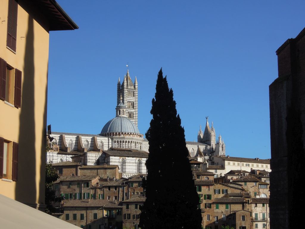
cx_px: 152
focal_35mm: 77
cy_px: 114
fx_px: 678
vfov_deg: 19.1
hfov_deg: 25.3
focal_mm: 13.8
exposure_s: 1/1250
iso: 160
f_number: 4.7
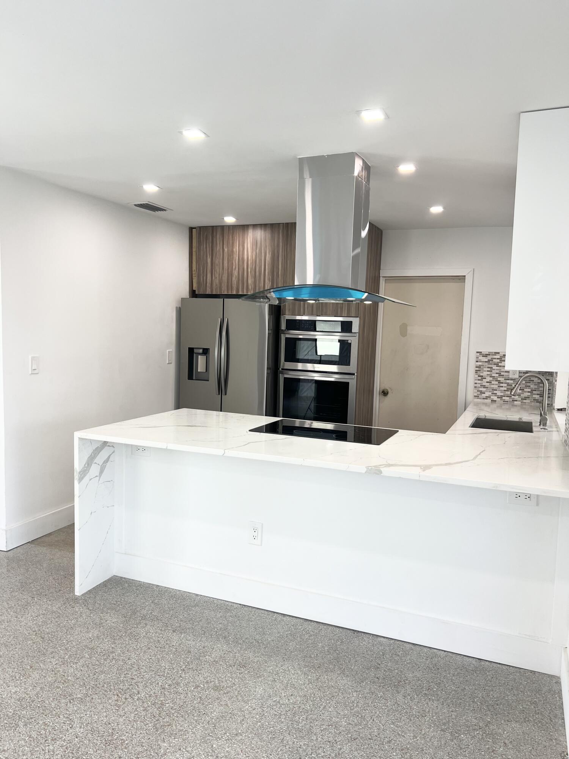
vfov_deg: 67.3
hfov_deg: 53.1
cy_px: 380
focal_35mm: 26
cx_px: 284
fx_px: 570
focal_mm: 5.7
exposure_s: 1/120
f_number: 1.5
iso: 50
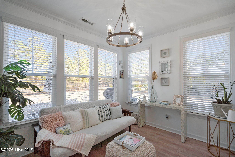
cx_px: 118
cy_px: 78
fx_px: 104
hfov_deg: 96.7
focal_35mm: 16
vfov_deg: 73.7
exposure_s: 1/320
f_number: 4
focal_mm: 16
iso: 320
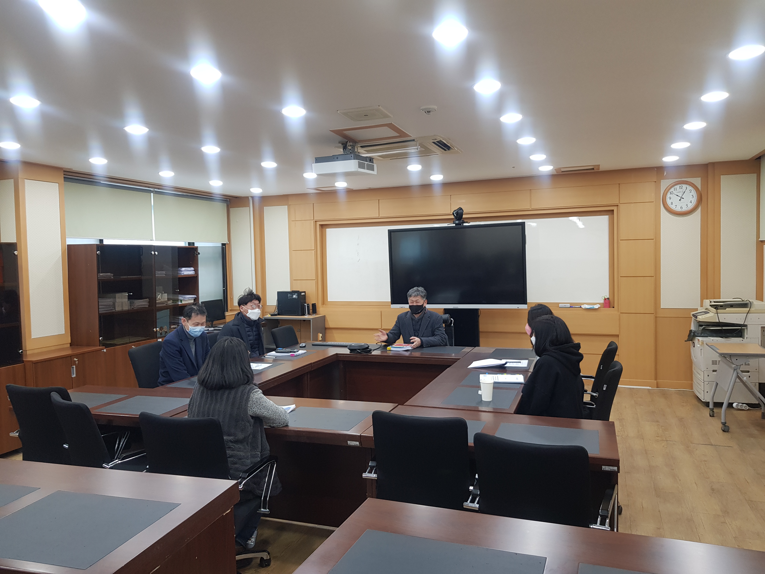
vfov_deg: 53.1
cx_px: 382
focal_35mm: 26
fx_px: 575
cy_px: 287
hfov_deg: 67.3
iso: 80
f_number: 1.7
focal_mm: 4.2
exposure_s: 1/60
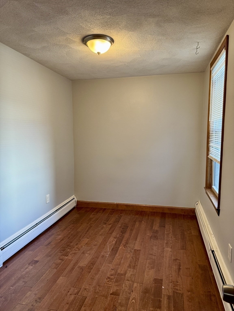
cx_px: 117
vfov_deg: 71.6
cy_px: 156
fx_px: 216
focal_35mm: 24
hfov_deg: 56.8
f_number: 1.78
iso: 250
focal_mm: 6.76
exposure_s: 1/60
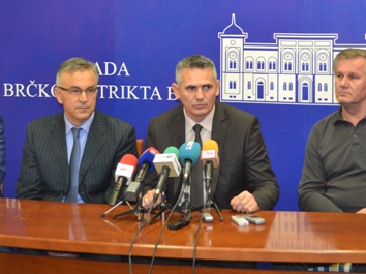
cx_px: 149
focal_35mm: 94
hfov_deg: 20.9
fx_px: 993
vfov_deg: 15.6
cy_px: 67
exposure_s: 1/60
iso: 1800
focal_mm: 36
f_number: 5
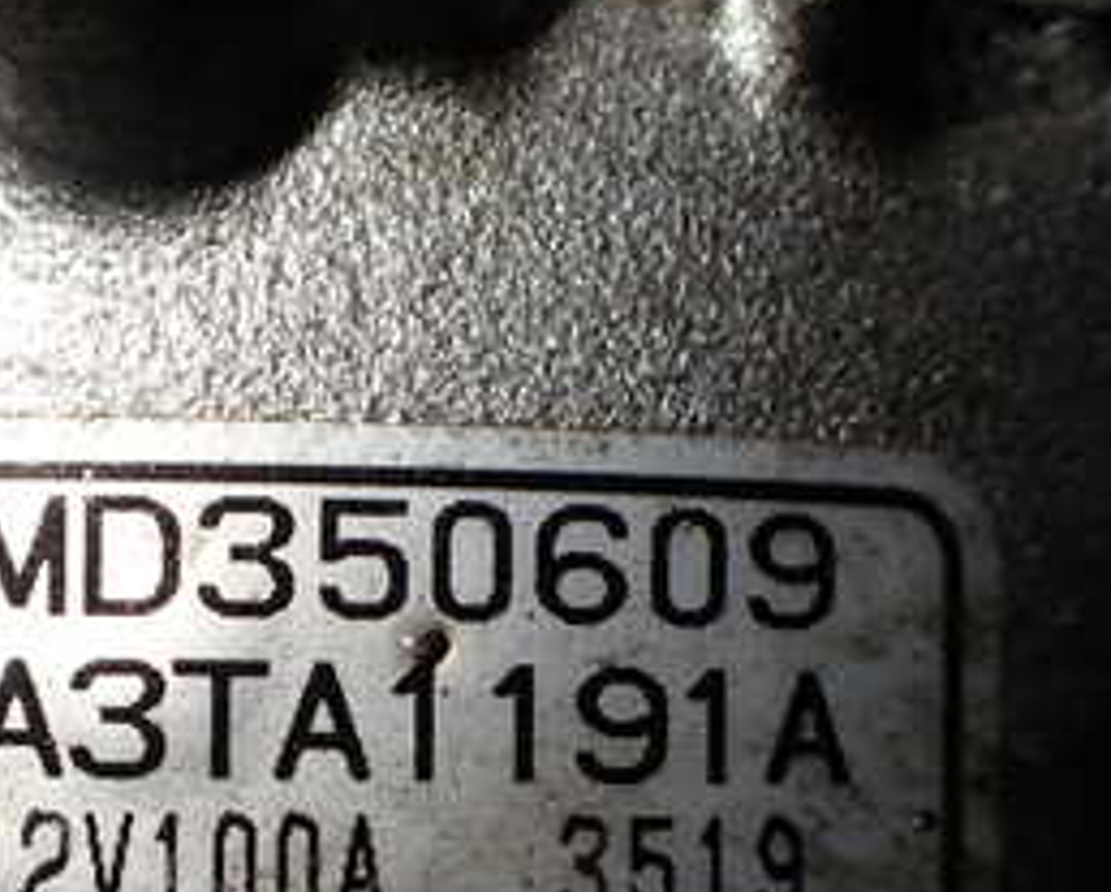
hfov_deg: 27.7
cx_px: 379
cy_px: 771
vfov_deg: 22.1
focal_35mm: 68
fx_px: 2238
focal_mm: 5.4
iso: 100
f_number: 2.3
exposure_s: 1/125
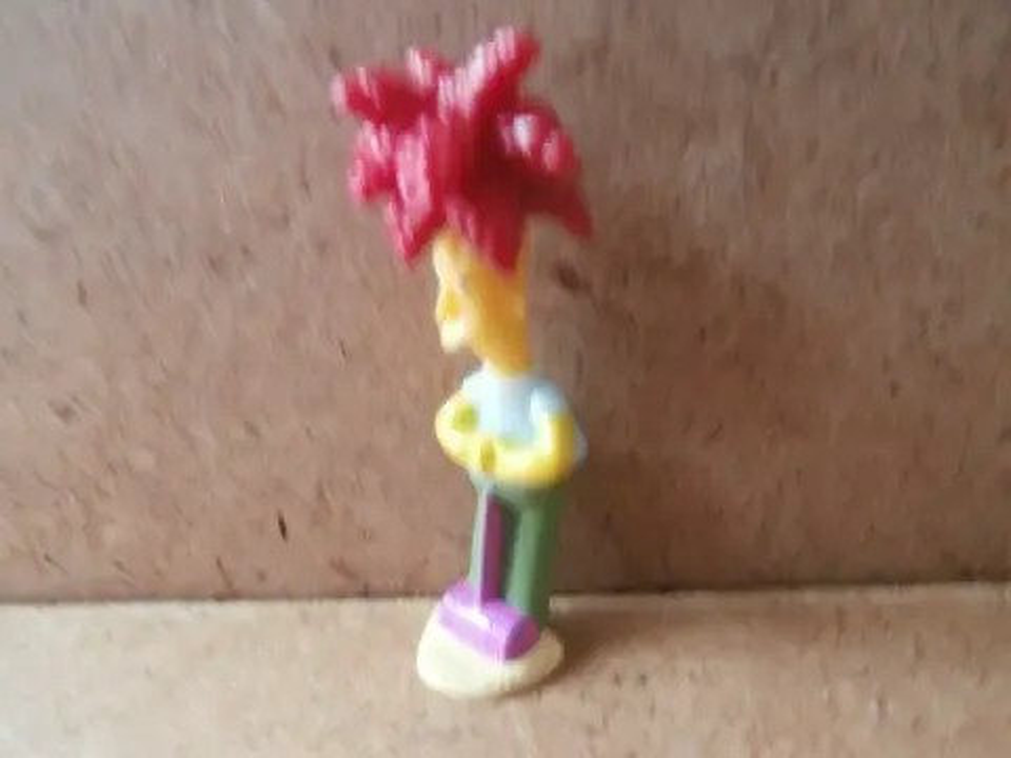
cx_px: 506
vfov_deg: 56.8
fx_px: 701
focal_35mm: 24
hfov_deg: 71.6
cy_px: 379
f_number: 3
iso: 200
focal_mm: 4.2
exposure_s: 1/5
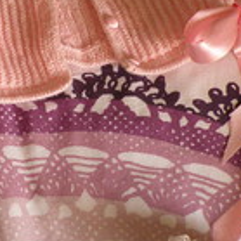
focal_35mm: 134
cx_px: 61
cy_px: 68
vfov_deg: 13.0
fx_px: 1055
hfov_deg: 13.0
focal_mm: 7.4
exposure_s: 1/60
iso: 222
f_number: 3.2
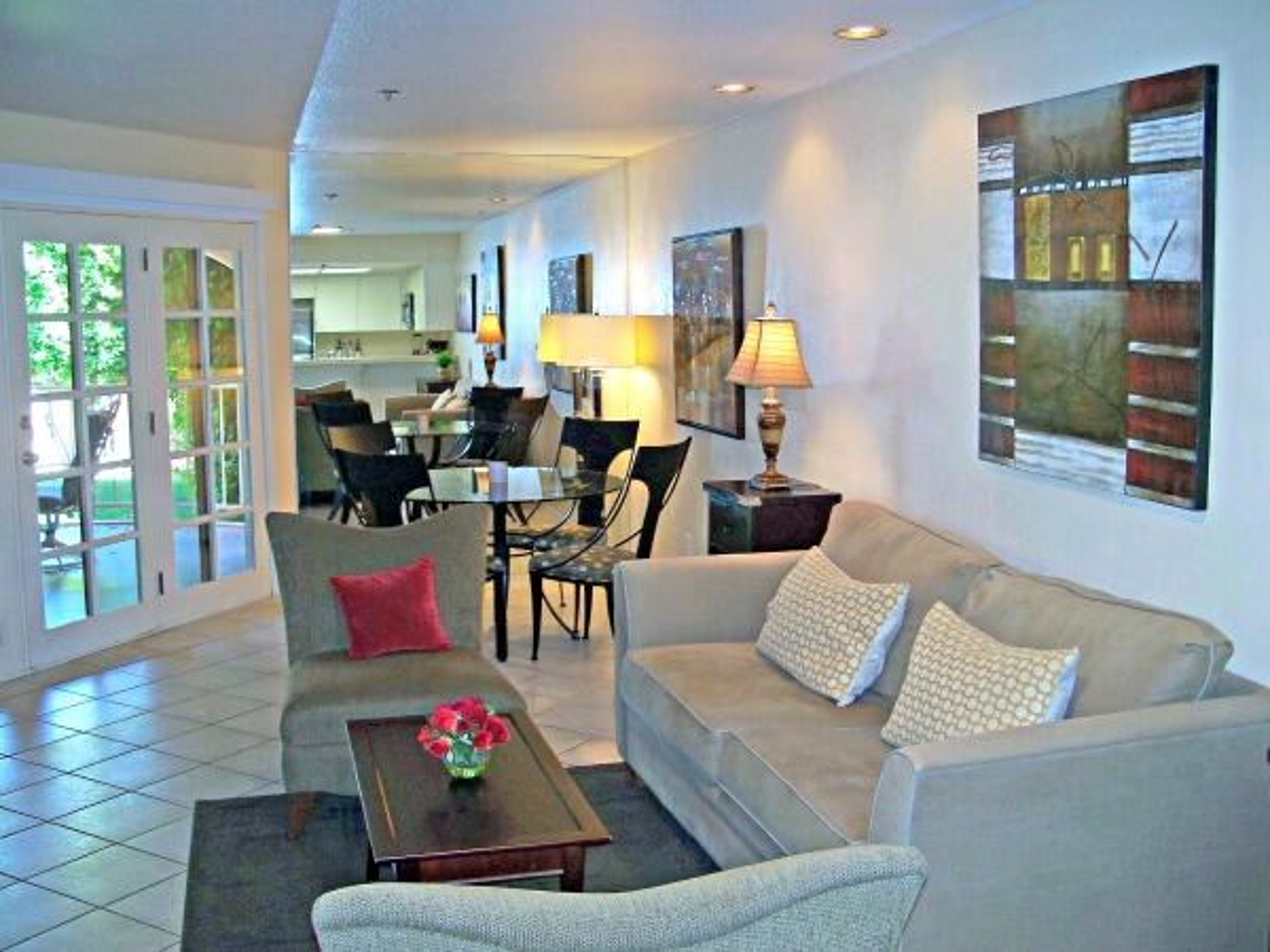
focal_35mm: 37
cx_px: 635
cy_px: 476
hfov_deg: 50.1
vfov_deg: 38.7
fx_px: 1357
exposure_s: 1/60
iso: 200
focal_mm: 7.8
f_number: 2.8
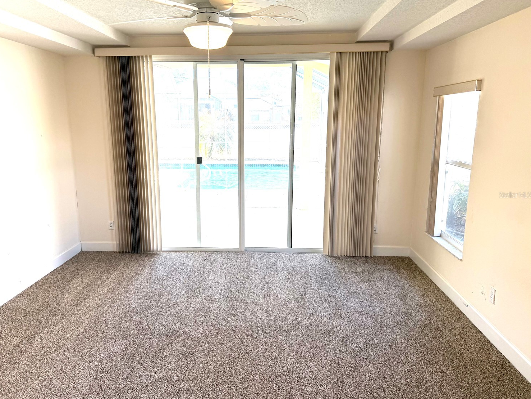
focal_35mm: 26
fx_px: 399
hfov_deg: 67.2
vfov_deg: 53.1
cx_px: 246
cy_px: 195
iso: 100
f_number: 1.78
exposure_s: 1/323
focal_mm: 6.76
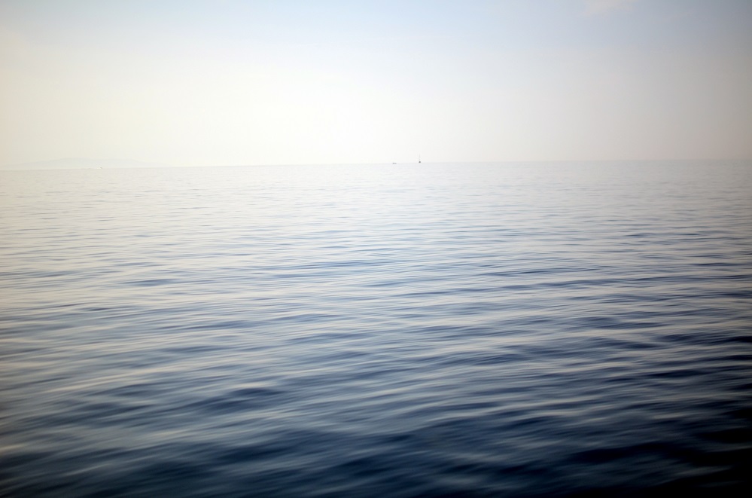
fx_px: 1094
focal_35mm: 52
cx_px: 376
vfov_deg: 25.6
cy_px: 249
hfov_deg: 37.9
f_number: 1.8
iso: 125
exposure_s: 1/8000
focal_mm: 35
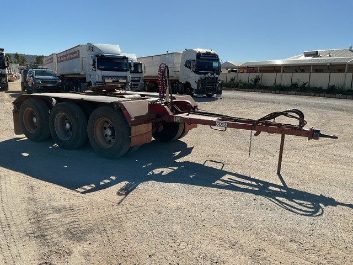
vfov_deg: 48.2
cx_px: 176
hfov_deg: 61.7
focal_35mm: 29
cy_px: 132
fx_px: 296
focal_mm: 3
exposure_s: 1/2538
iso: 16
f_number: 1.8
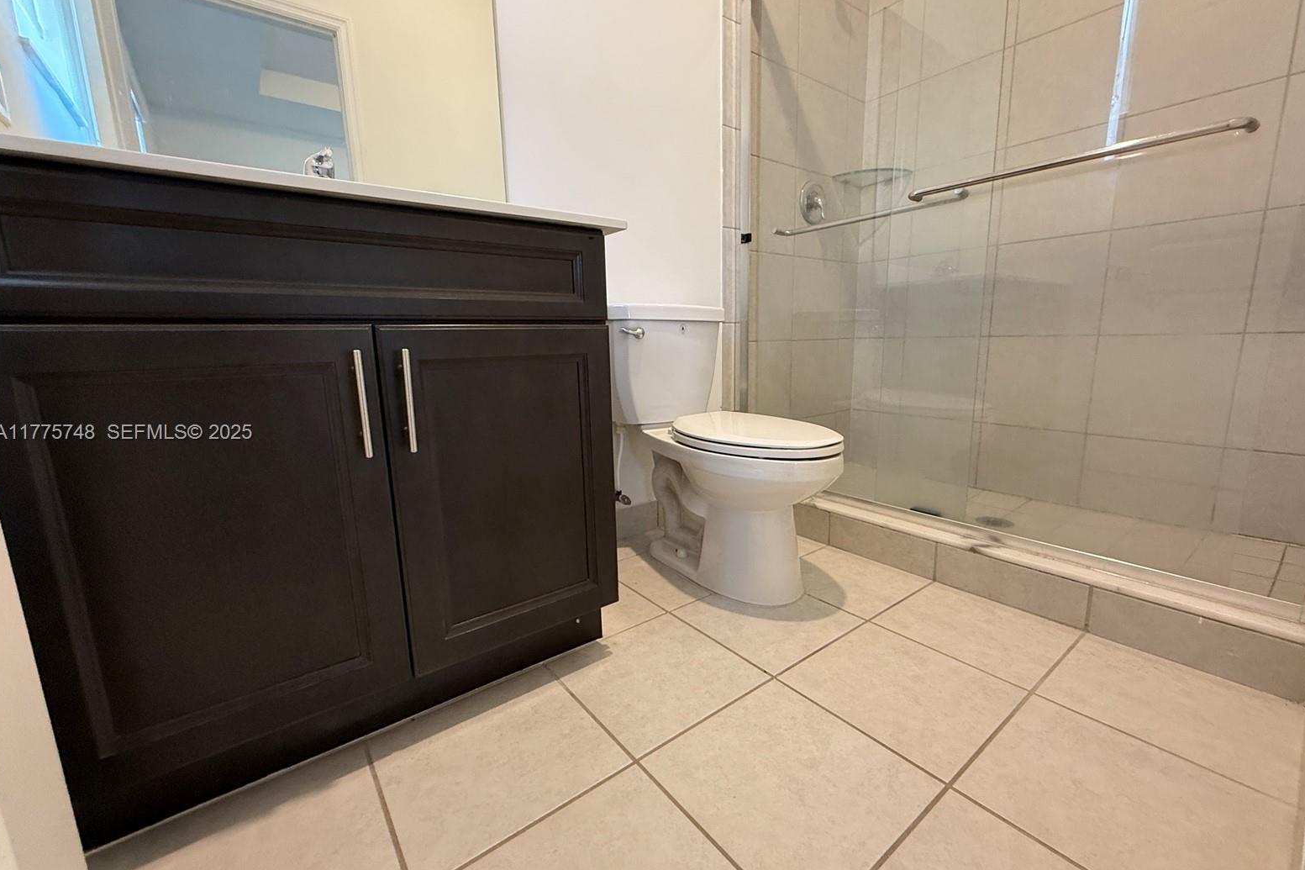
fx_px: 544
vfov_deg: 77.3
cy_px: 434
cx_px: 663
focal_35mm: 15
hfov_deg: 100.4
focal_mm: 2.22
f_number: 2.2
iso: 320
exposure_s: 1/60
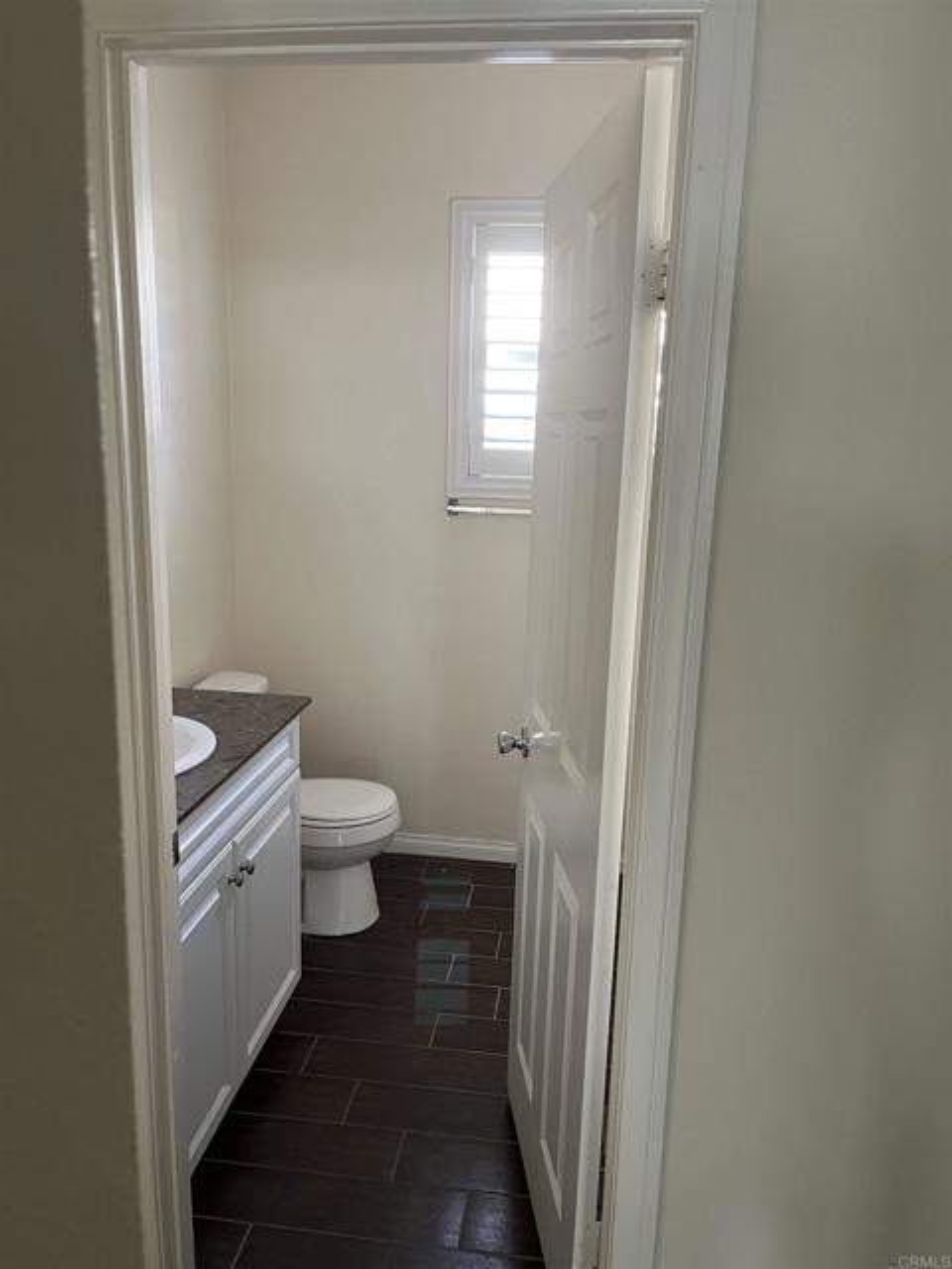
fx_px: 953
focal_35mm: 26
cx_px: 476
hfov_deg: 53.1
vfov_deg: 67.3
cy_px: 634
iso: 320
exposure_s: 1/60
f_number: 1.6
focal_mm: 5.1
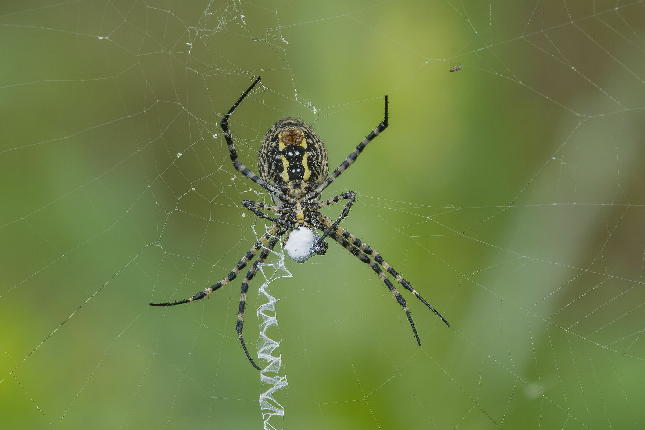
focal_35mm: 750
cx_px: 322
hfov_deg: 2.7
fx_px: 13436
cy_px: 215
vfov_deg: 1.8
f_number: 8
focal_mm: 500
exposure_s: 1/125
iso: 320
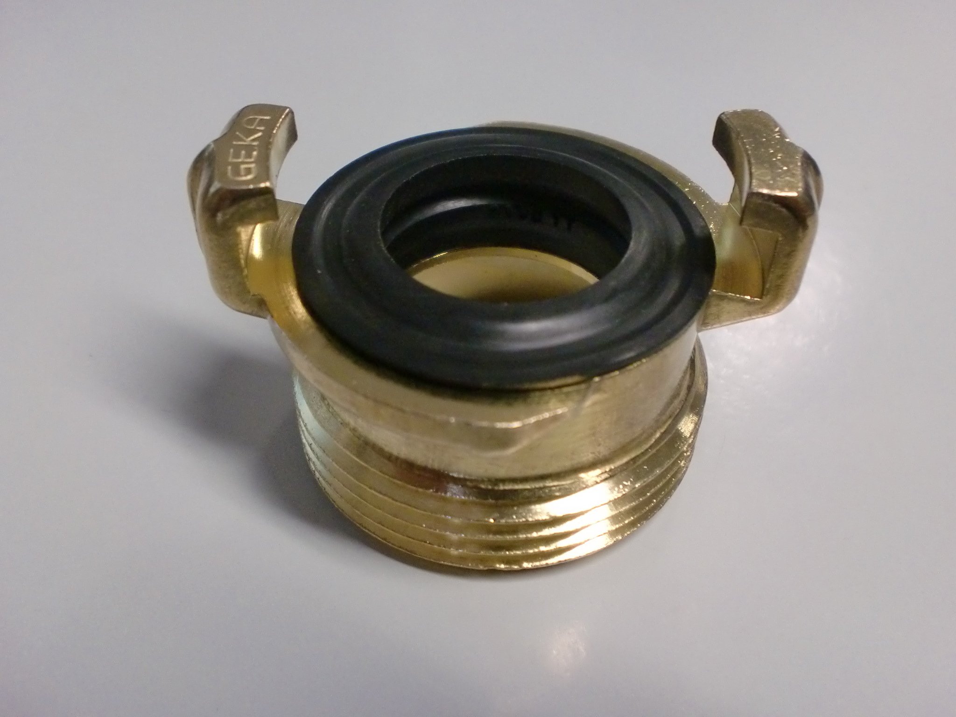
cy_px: 358
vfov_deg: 40.7
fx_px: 967
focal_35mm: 35
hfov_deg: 52.6
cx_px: 478
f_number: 3.1
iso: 320
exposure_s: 1/60
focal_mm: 6.3
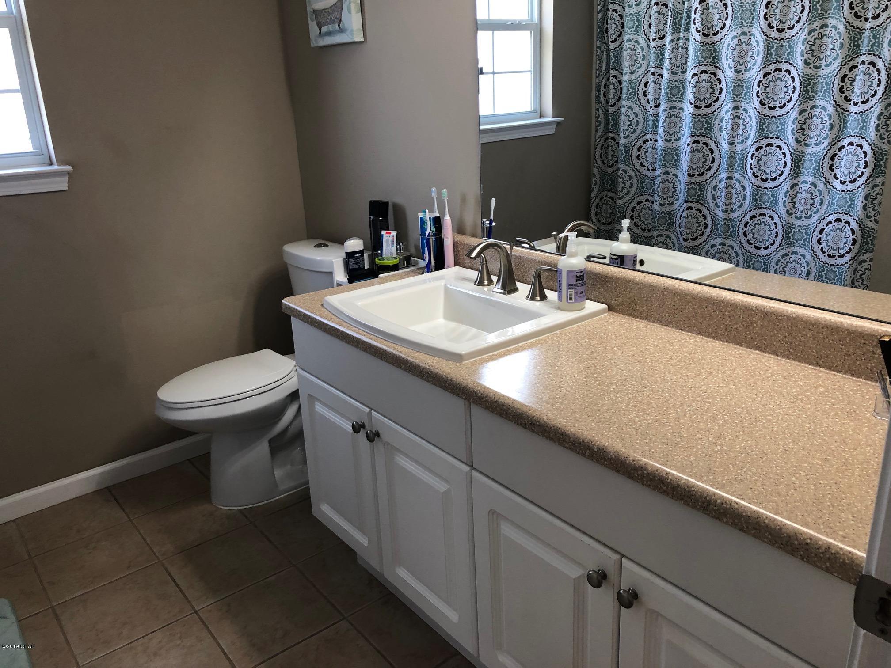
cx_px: 446
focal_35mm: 28
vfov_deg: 49.7
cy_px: 334
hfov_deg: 63.4
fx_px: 721
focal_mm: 3.99
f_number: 1.8
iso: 25
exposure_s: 1/30
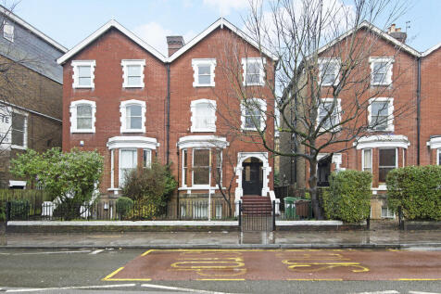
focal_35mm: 20
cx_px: 220
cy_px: 147
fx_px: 245
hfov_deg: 84.0
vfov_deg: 61.9
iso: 200
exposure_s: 1/15
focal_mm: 20
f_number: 8
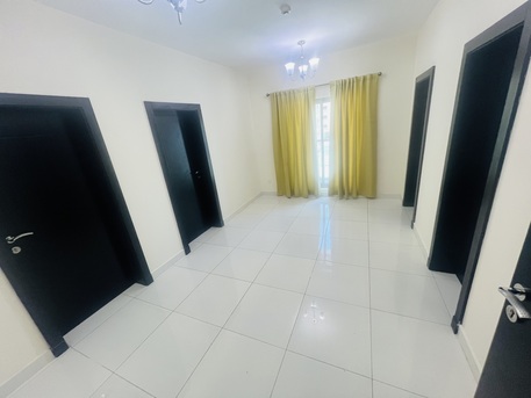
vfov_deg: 89.9
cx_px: 266
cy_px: 199
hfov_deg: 106.2
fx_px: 199
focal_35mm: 13
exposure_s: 1/100
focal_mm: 1.57
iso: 250
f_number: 1.8
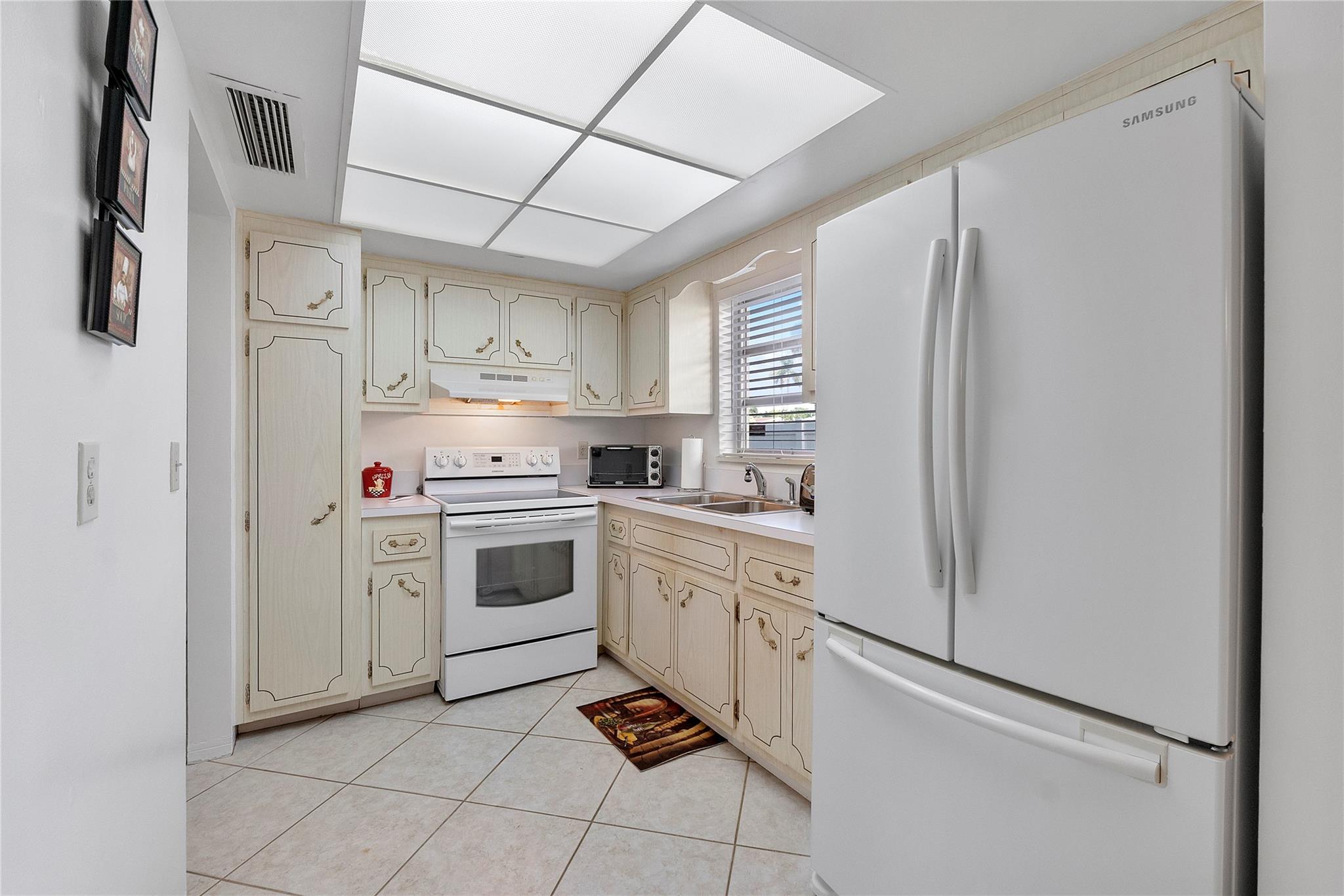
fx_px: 560
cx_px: 672
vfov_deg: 77.3
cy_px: 448
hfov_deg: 100.4
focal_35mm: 15
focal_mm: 10
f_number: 9
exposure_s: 1/60
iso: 800
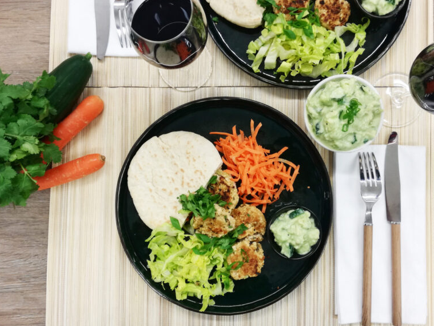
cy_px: 154
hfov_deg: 56.7
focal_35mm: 32
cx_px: 236
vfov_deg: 44.2
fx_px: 401
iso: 64
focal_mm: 3.79
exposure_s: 1/33.3
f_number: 2
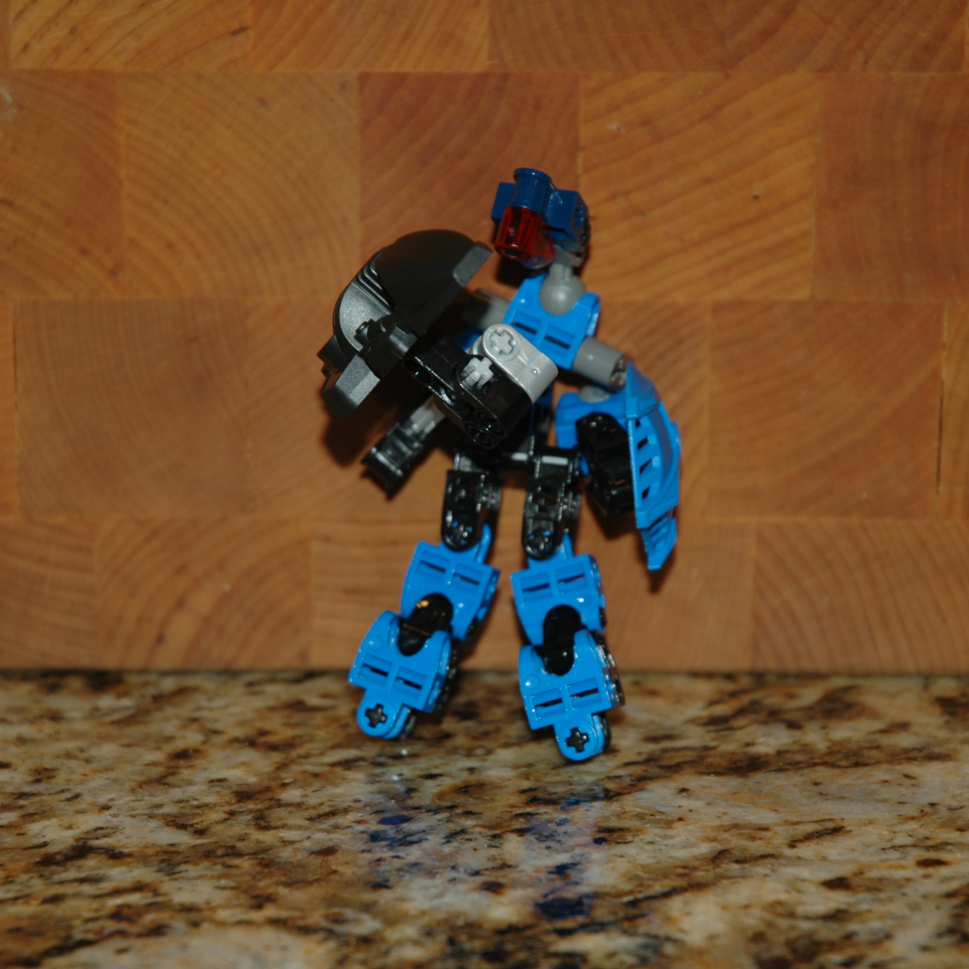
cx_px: 484
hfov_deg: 12.9
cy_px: 485
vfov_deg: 12.9
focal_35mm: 135
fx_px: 4275
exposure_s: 1/60
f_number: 4.5
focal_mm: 70
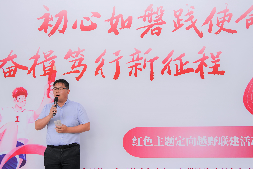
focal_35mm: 42
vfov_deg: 31.9
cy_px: 84
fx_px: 295
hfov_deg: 46.4
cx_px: 126
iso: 100
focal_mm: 28
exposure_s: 1/80
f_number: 3.5
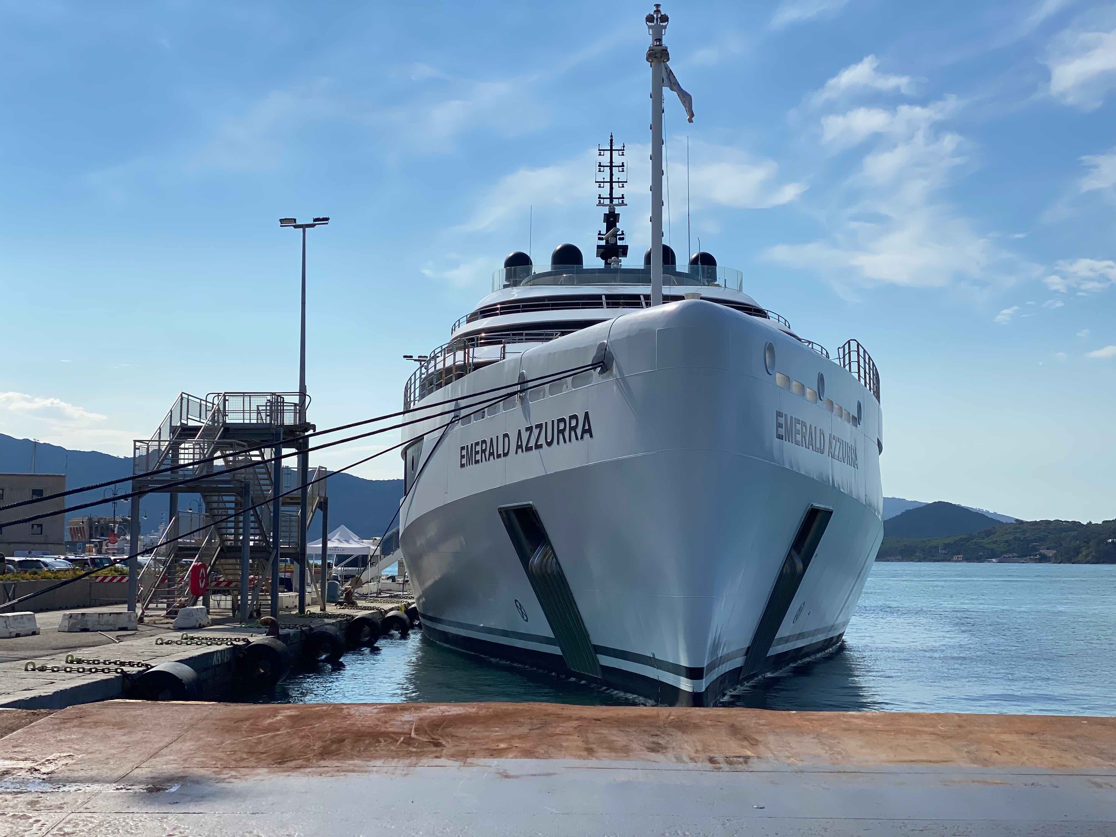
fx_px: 1676
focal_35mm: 52
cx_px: 558
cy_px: 418
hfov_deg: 36.8
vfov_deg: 28.0
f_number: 2
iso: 20
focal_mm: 6
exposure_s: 1/3690
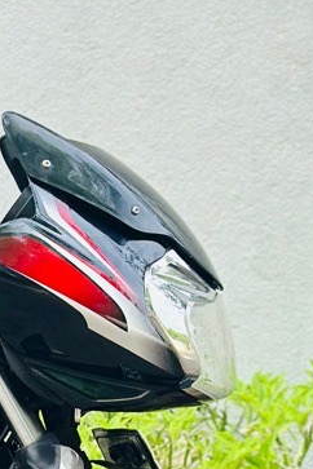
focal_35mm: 176
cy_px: 554
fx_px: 2295
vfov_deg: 11.5
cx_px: -44
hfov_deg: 7.7
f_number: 1.78
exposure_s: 1/740
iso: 80
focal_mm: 6.86
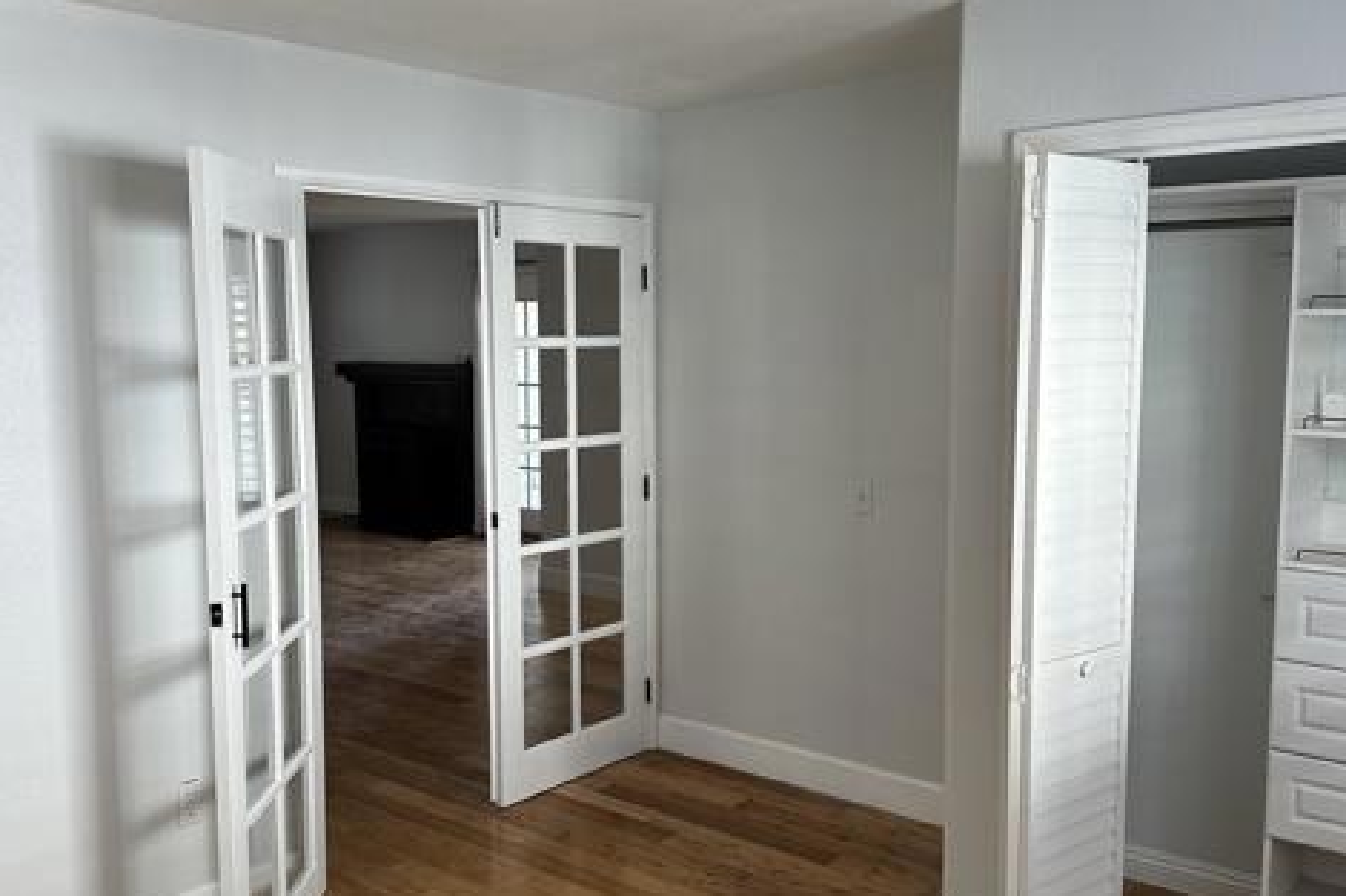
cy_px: 455
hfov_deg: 55.8
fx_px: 1271
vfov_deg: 38.9
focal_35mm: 34
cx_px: 662
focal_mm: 6.86
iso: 160
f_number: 1.78
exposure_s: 1/120
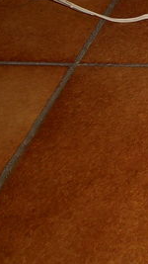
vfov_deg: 19.2
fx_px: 740
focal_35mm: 106
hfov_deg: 9.6
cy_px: -37
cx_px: 403
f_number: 3.2
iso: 80
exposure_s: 1/25
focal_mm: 4.6
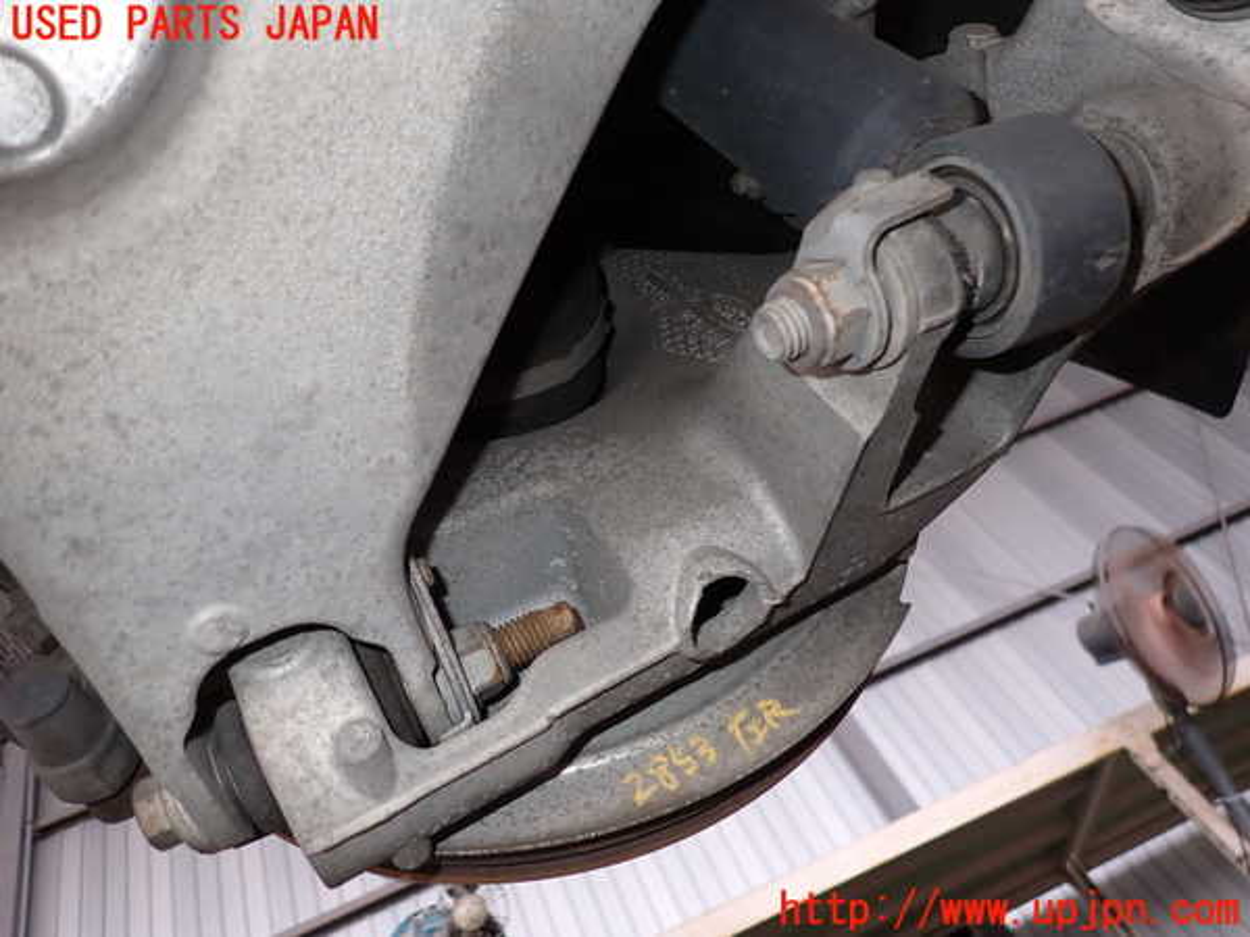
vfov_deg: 54.9
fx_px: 903
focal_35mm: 25
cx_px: 625
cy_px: 468
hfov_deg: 69.4
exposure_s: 1/60
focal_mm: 4.5
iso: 160
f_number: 2
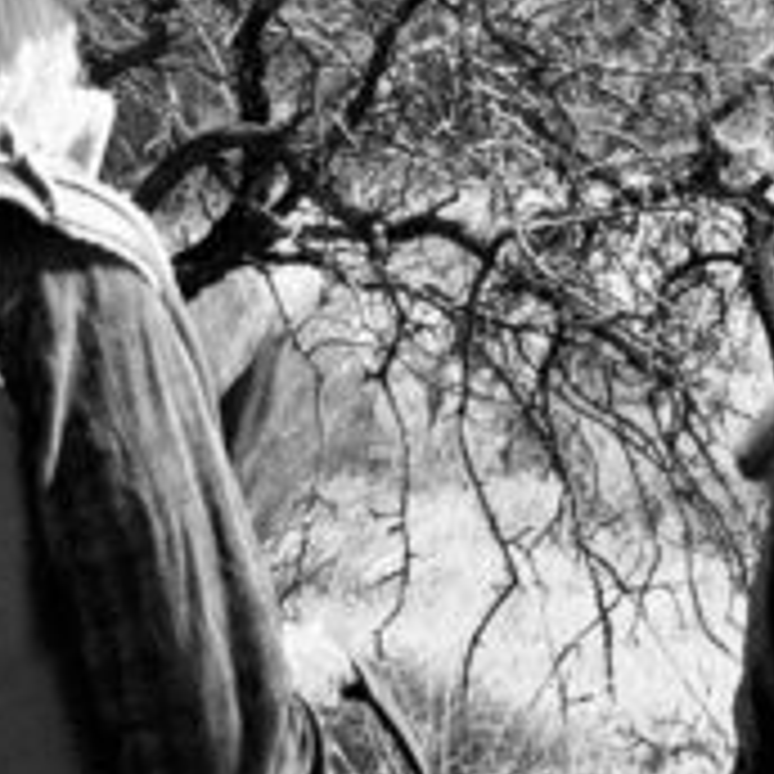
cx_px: 963
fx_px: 4984
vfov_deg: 8.8
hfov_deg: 8.8
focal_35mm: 197
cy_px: -144
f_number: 1.78
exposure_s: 1/4310
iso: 64
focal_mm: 6.76
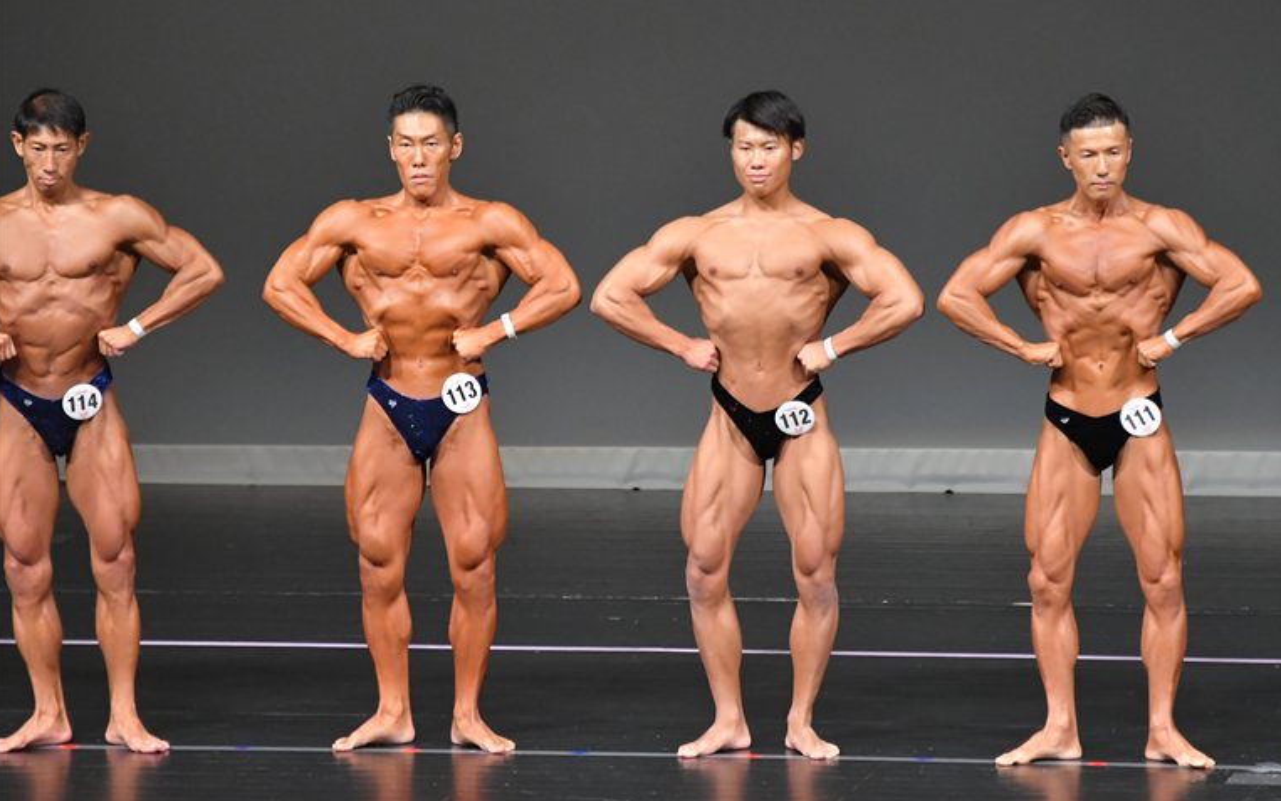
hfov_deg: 6.4
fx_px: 11382
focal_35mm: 326
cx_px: 646
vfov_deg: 4.0
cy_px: 420
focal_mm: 210
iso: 5000
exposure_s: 1/400
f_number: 5.6
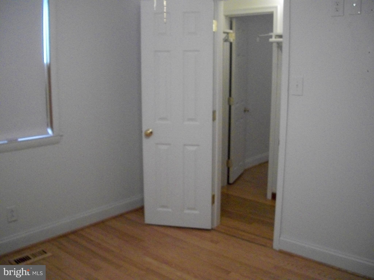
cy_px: 140
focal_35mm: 35
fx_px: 378
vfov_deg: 40.7
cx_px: 187
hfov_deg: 52.6
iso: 800
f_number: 3.1
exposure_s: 1/80
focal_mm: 6.3
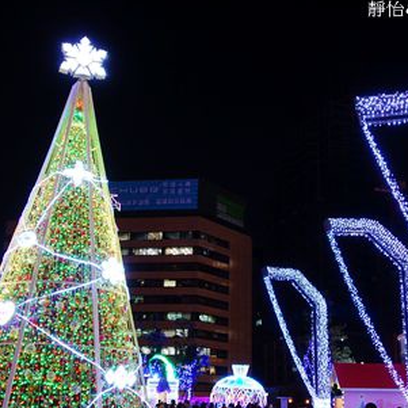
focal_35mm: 44
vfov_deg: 38.3
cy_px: 215
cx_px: 216
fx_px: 587
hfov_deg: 38.3
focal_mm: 8.8
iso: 200
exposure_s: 1/30
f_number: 1.8
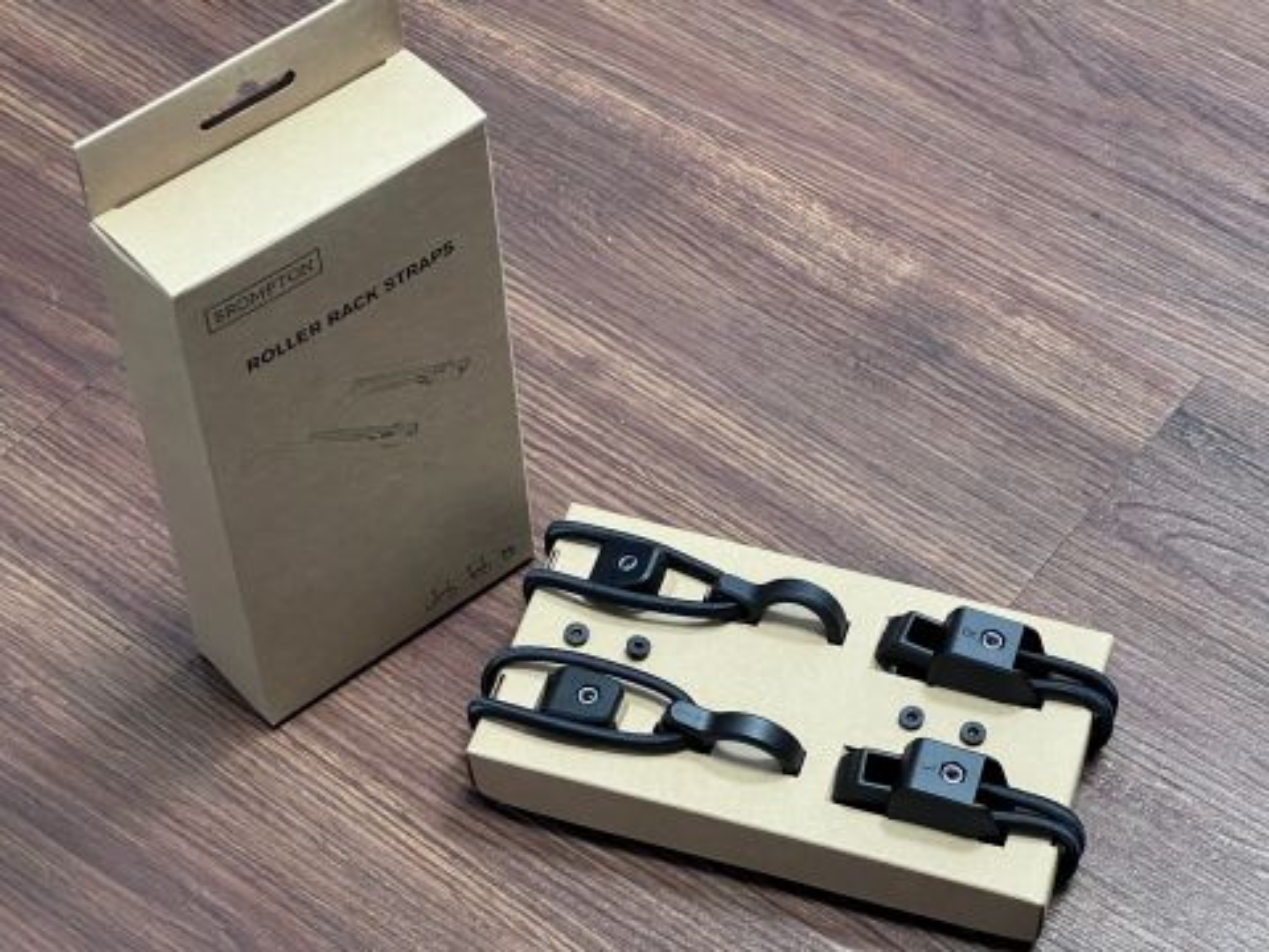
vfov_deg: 19.1
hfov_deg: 25.3
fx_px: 2823
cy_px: 476
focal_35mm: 77
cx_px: 634
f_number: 2.8
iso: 640
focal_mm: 9
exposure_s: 1/50
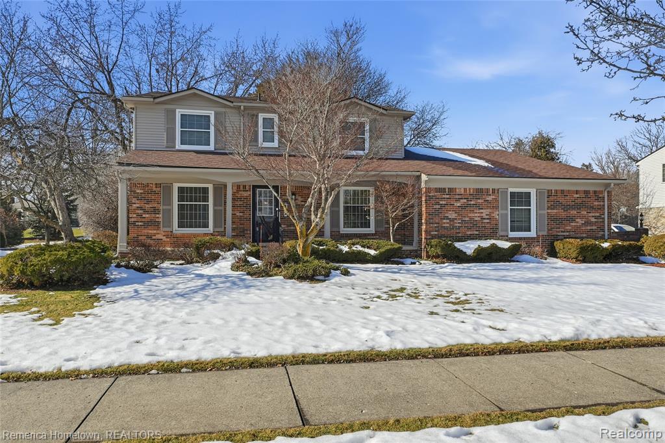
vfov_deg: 51.7
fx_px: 457
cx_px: 332
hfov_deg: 72.1
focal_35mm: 25
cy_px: 222
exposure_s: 1/1000
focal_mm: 16.5
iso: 200
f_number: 13
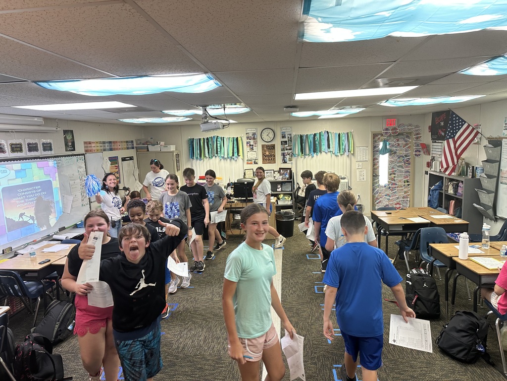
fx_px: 352
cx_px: 254
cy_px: 190
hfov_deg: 71.6
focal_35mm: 24
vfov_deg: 56.8
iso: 160
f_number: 1.78
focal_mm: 6.86
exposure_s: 1/60
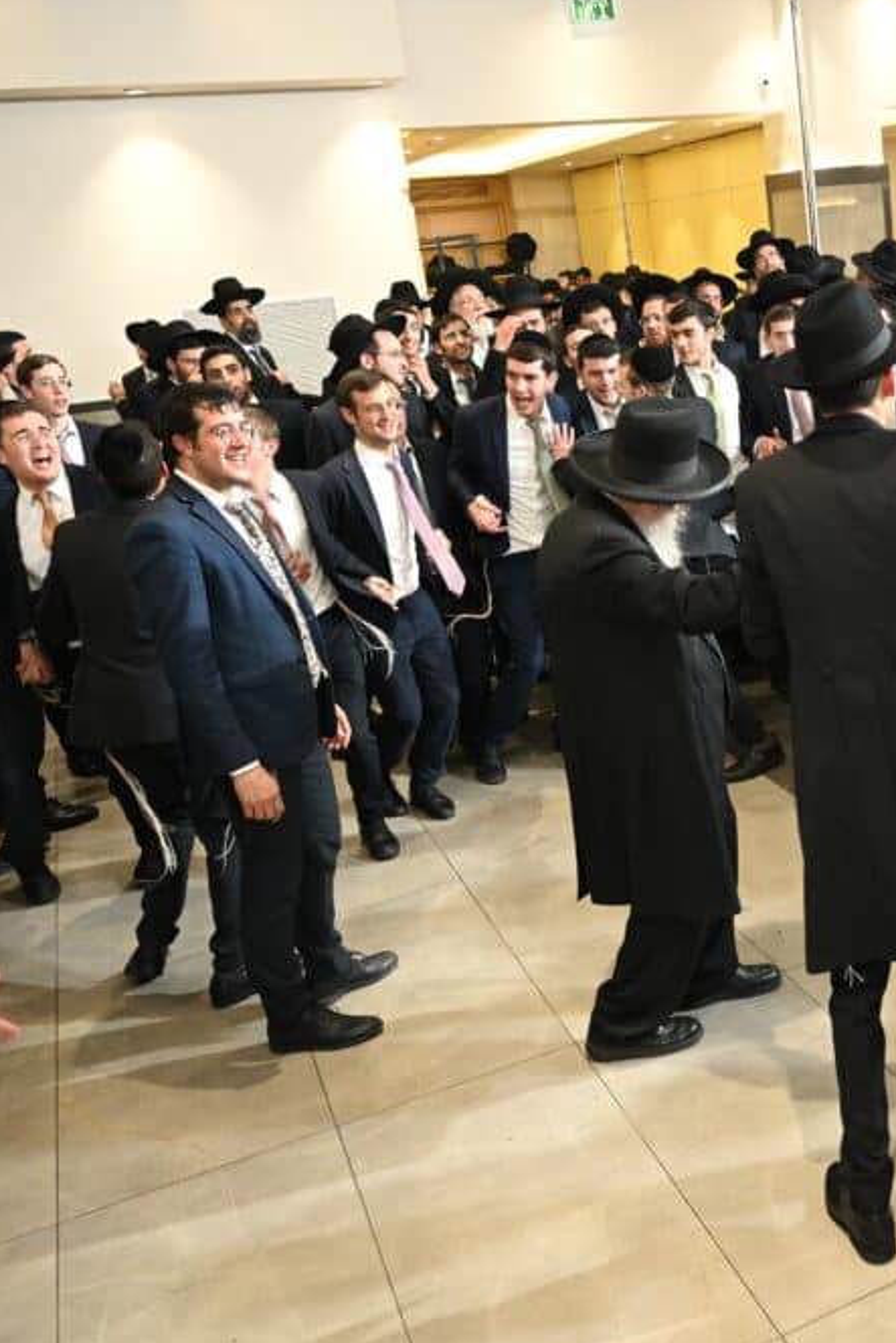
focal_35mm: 37
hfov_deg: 33.7
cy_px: 683
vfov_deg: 51.9
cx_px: 835
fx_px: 1381
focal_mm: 24
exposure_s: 1/200
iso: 3200
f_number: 5
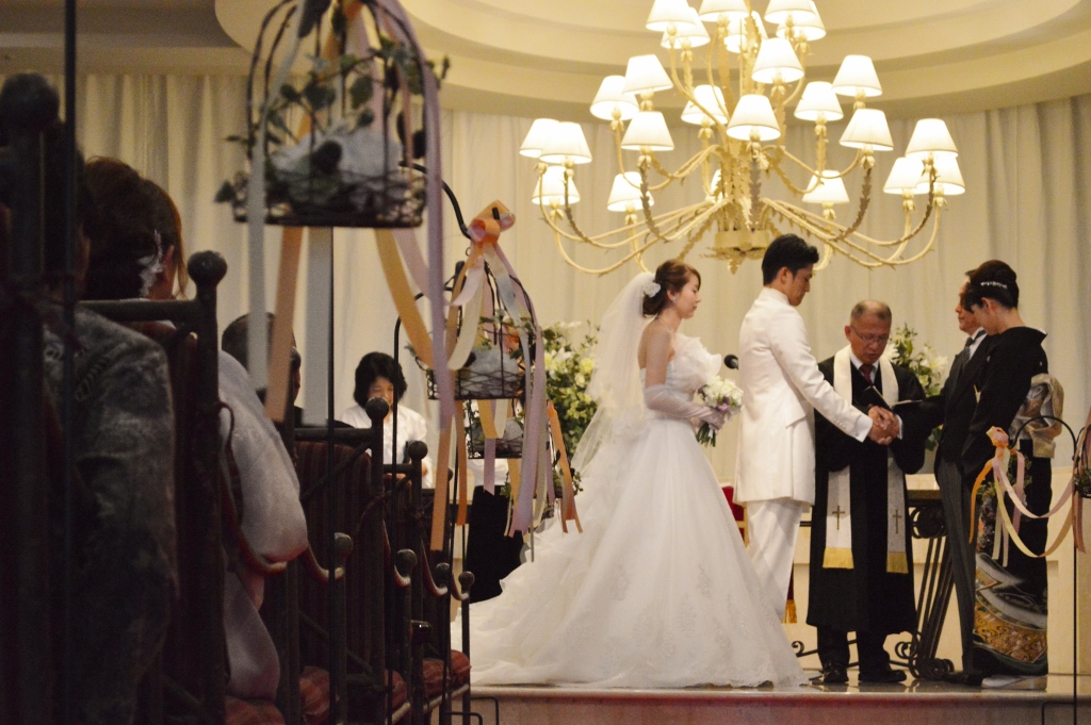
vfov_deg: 16.5
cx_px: 546
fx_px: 2498
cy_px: 362
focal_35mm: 82
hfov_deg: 24.6
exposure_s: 1/100
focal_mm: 55
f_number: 5.6
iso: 3200
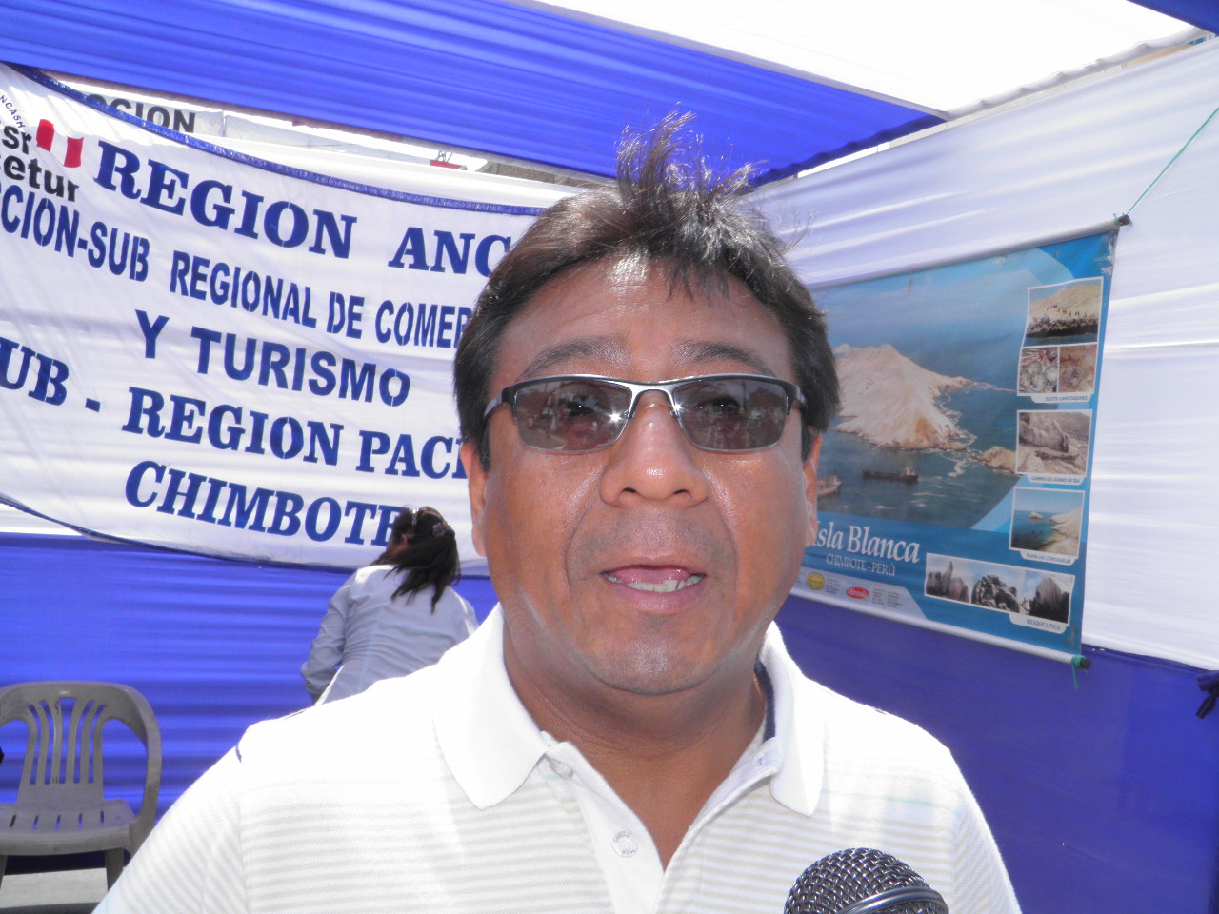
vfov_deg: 46.8
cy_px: 457
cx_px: 610
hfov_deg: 60.0
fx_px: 1056
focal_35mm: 30
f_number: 5.9
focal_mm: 5.5
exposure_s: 1/160
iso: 50
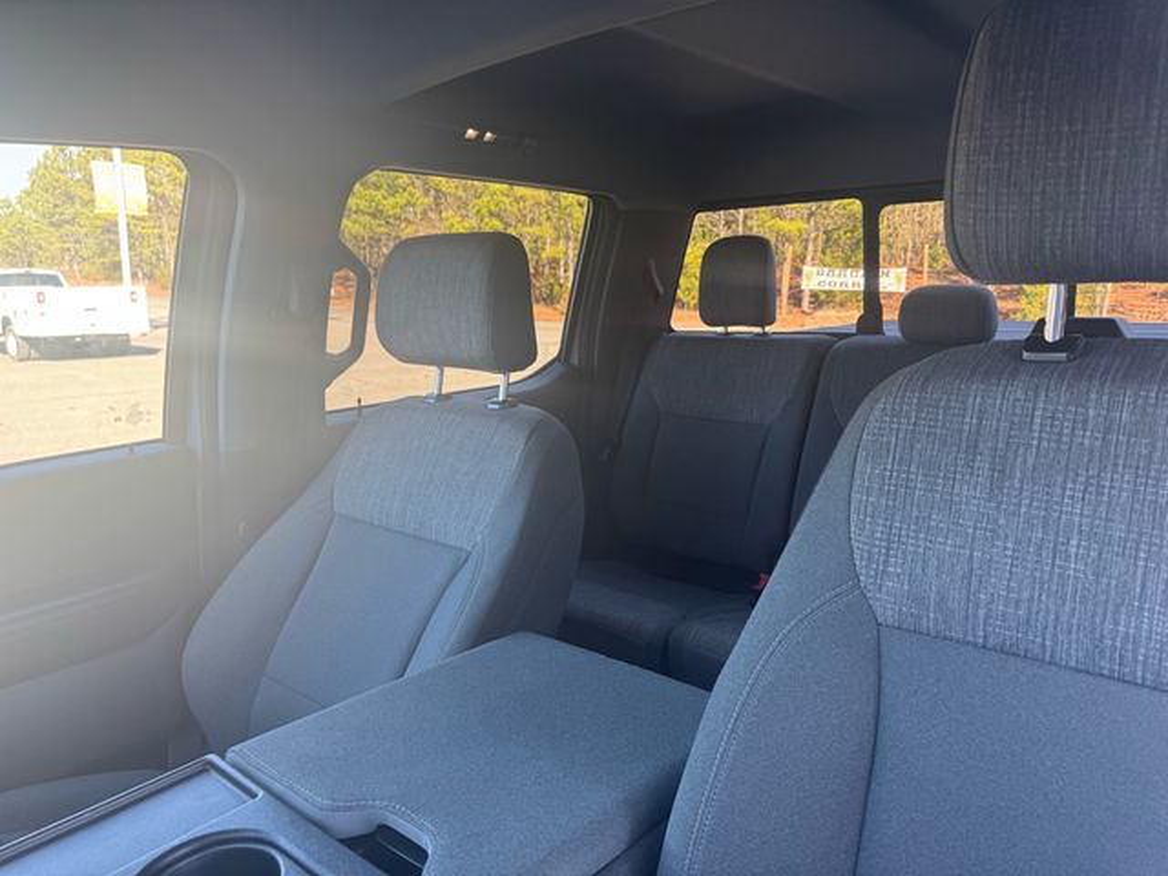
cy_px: 438
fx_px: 810
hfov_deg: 71.6
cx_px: 584
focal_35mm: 24
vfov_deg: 56.8
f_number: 1.78
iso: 80
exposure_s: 1/121
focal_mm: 6.76
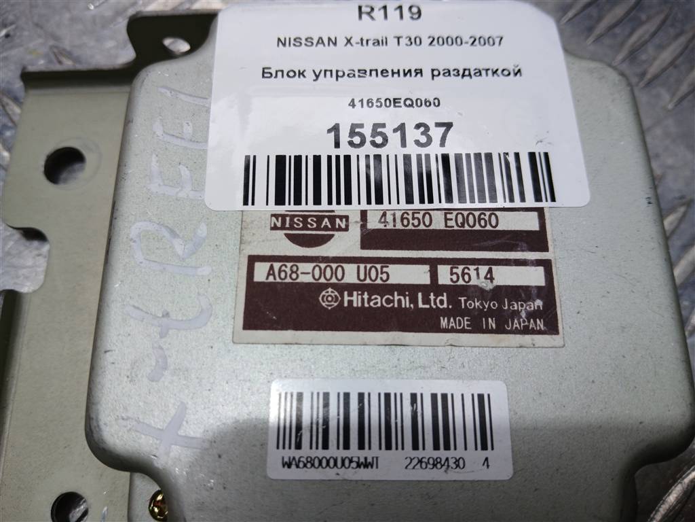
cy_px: 261
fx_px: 522
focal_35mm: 26
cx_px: 348
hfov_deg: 67.3
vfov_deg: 53.1
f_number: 1.8
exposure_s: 1/100
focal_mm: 3.98
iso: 25
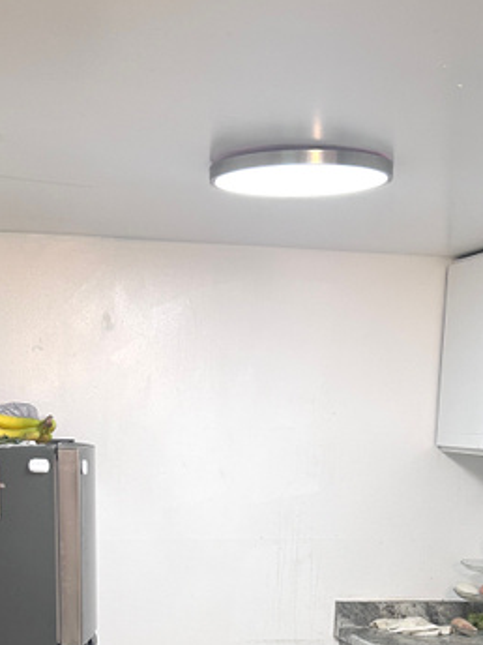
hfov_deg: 25.2
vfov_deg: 30.9
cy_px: 639
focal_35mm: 58
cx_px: 221
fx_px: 1079
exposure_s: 1/120
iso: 125
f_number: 1.5
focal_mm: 5.7
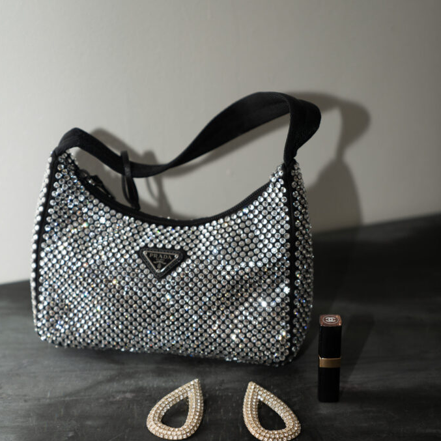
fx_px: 1297
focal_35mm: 90
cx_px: 219
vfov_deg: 19.2
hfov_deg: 19.3
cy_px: 291
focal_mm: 70
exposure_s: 1/125
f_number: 2.8
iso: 100
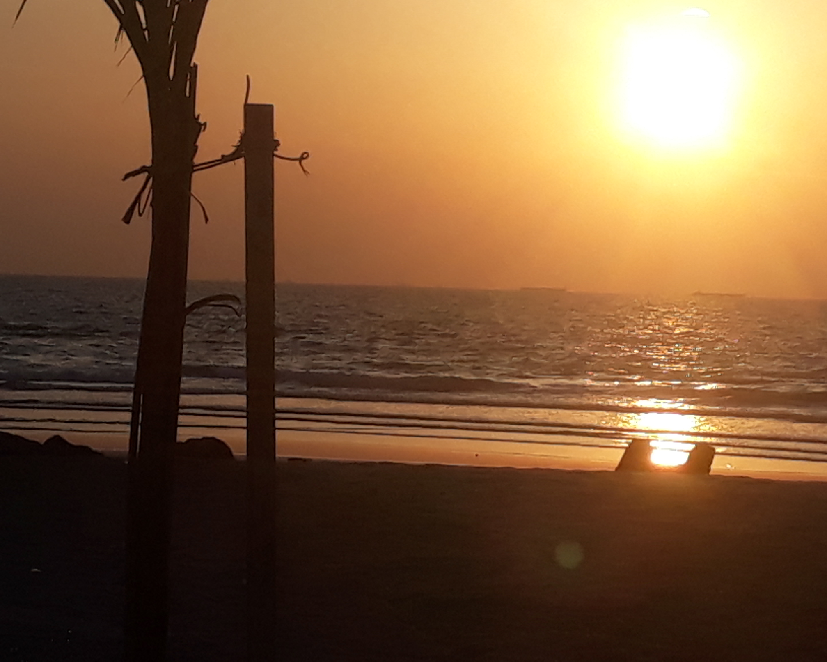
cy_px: 319
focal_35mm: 54
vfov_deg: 28.1
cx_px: 609
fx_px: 1322
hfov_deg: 34.1
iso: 40
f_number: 1.9
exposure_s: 1/3876
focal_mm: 3.6
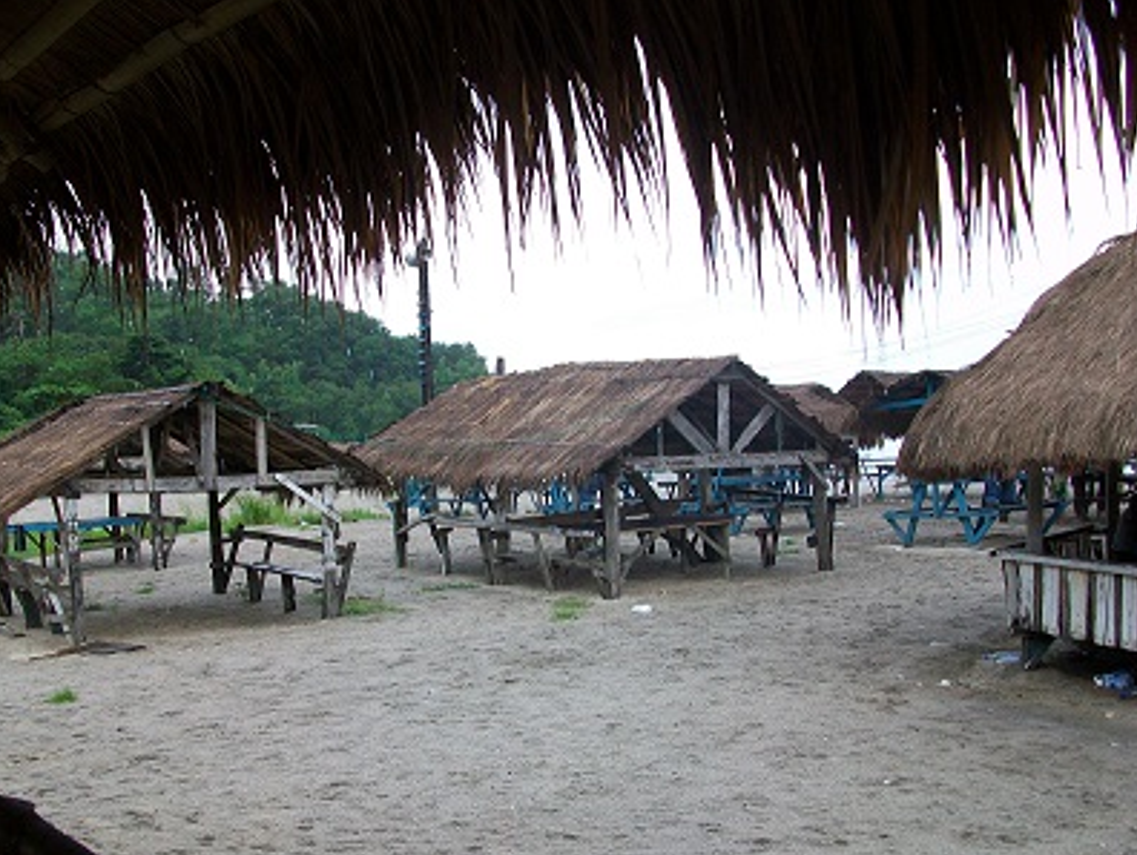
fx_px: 1217
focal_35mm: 37
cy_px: 485
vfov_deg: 38.7
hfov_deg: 50.1
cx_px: 537
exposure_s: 1/160
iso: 64
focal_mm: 5.7
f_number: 2.8
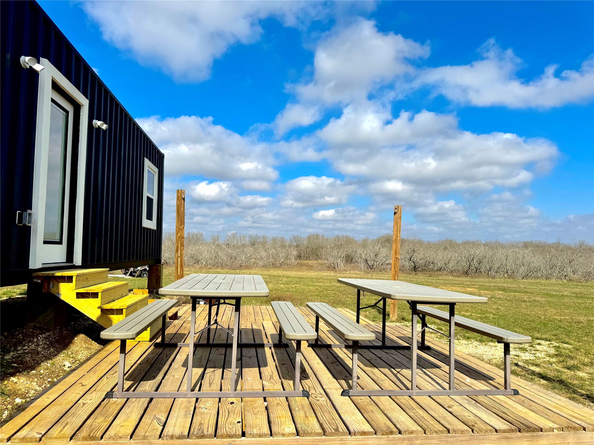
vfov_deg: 56.8
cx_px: 297
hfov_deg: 71.6
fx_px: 412
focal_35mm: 24
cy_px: 222
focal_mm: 6.76
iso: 80
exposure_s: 1/9009
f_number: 1.78
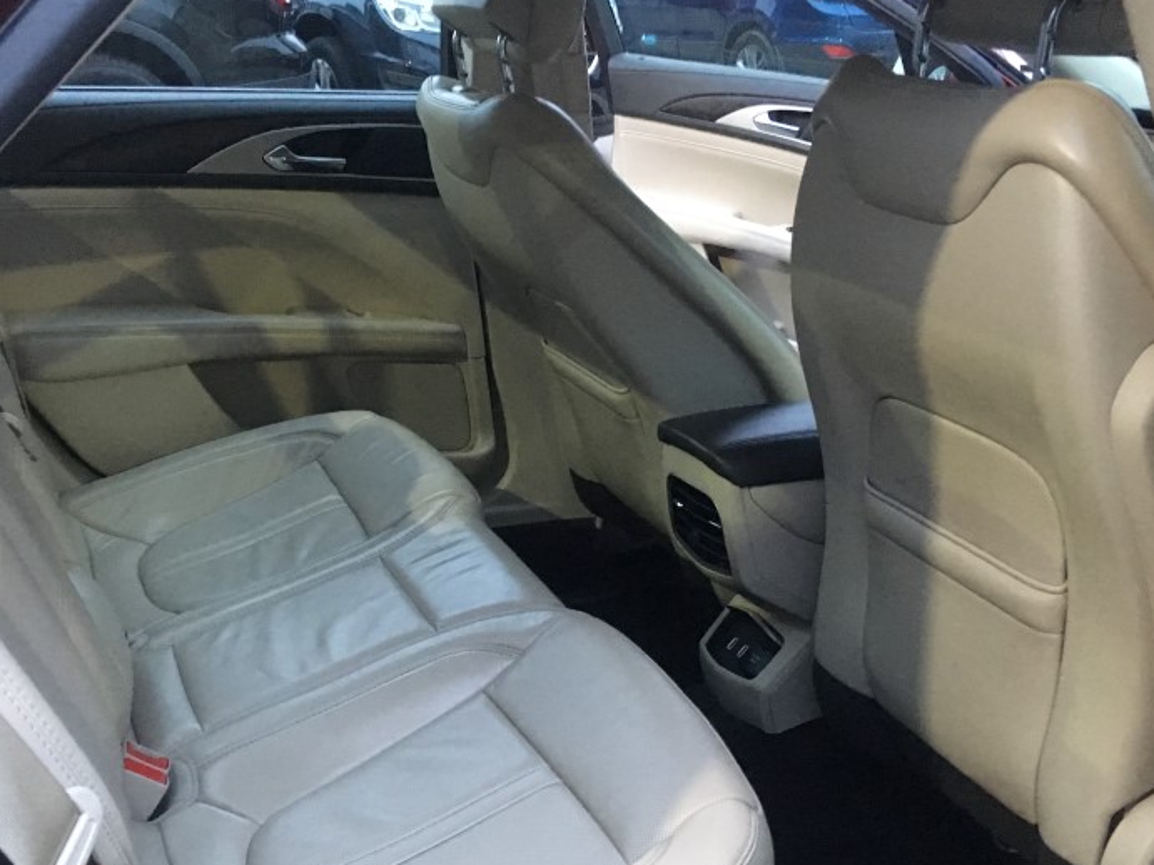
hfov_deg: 43.8
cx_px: 534
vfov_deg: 33.5
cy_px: 516
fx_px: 1433
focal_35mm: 43
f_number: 2.2
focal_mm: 4.15
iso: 320
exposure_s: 1/15
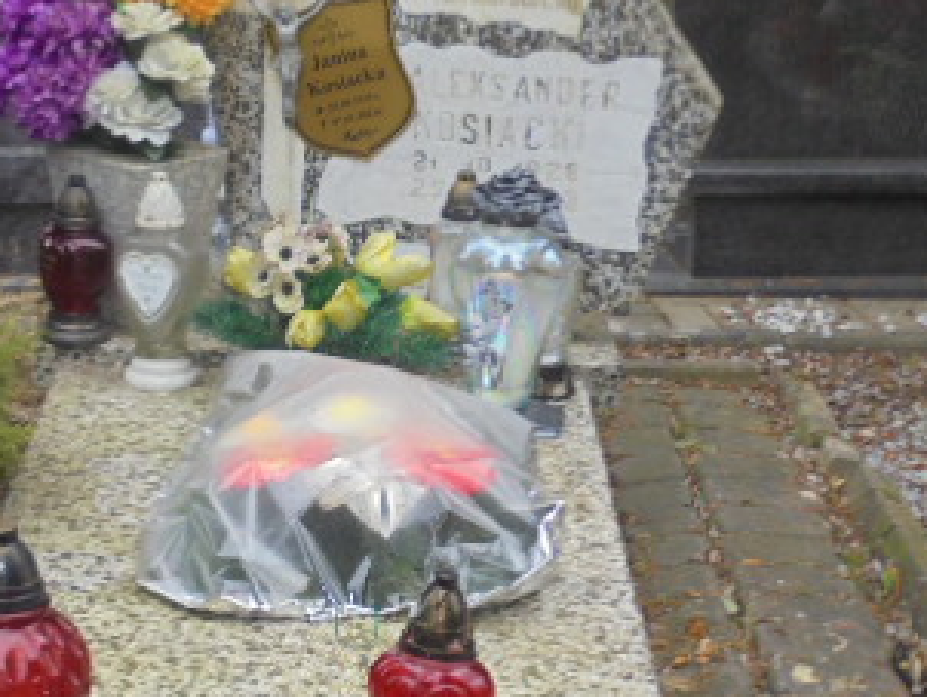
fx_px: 2439
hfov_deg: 21.5
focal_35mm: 91
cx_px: 332
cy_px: 458
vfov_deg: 16.2
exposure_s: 1/30
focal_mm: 7.8
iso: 100
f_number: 4.5
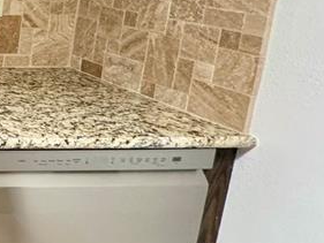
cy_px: 20
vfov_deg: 27.5
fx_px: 478
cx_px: -256
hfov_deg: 22.3
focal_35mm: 51
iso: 400
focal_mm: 2.22
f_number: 2.2
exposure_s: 1/60
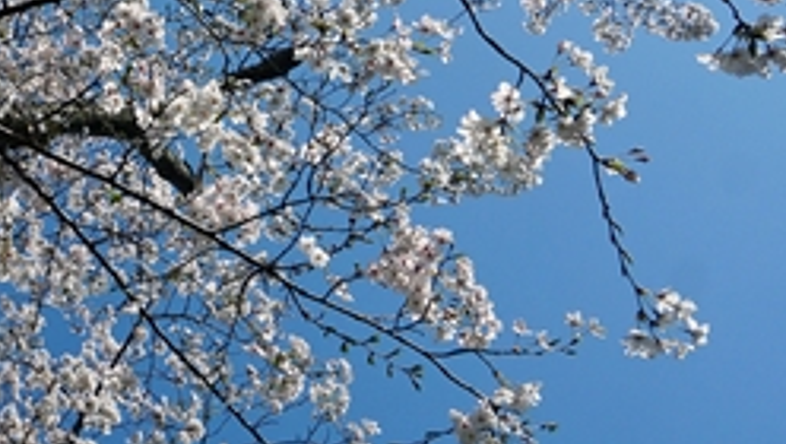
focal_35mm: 56
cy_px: 16
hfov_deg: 30.6
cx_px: -196
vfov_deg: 21.0
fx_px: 1162
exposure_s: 1/320
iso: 100
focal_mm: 11
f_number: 9
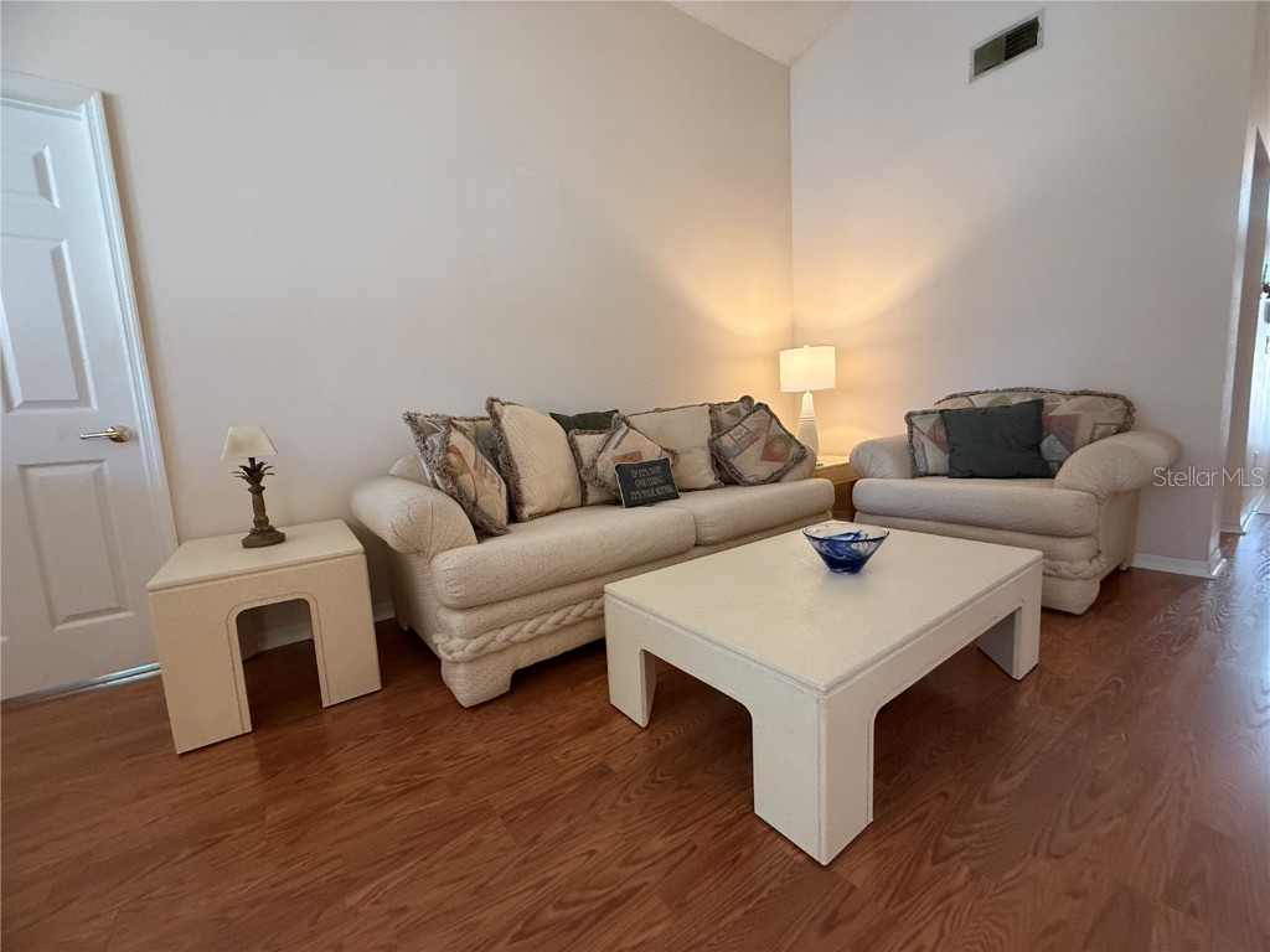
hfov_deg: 102.1
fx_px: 514
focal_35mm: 14
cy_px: 476
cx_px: 635
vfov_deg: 85.7
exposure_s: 1/60
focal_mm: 2.22
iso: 320
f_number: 2.2
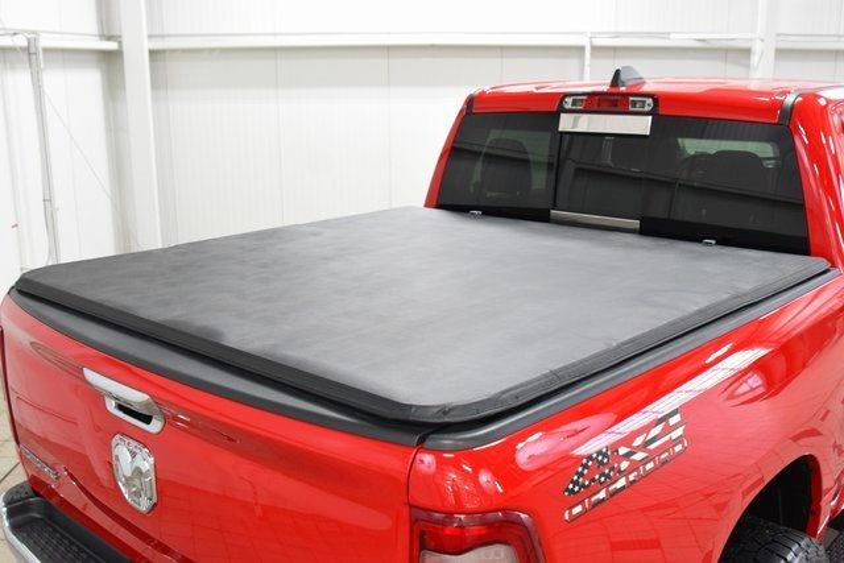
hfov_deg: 53.1
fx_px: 844
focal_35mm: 36
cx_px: 422
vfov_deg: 36.9
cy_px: 282
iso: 1600
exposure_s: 1/60
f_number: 4.5
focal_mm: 24
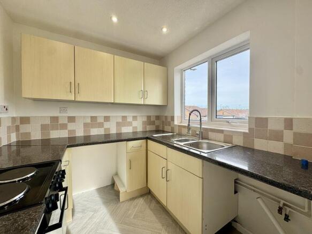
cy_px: 117
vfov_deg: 85.7
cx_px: 156
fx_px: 126
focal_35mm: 14
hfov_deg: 102.1
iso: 40
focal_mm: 2.22
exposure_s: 1/206
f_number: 2.2
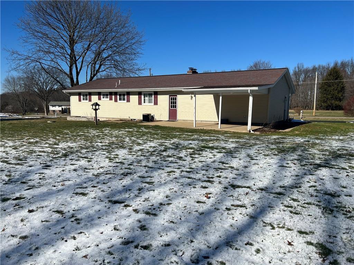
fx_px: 266
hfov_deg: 67.3
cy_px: 132
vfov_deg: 53.1
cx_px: 177
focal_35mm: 26
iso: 50
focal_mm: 5.7
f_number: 1.5
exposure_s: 1/8000
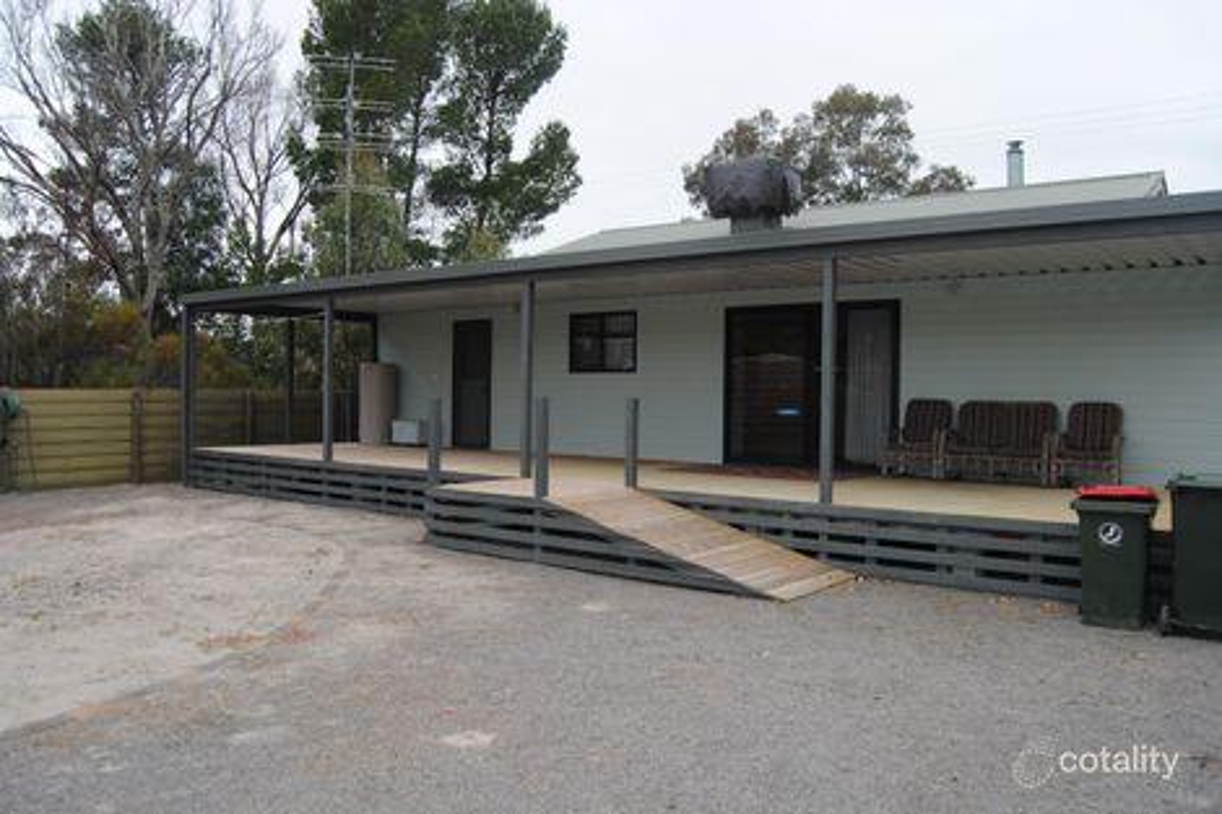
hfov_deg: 67.4
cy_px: 407
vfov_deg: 47.9
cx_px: 611
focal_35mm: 27
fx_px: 916
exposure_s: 1/200
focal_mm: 18
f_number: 5.6
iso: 100
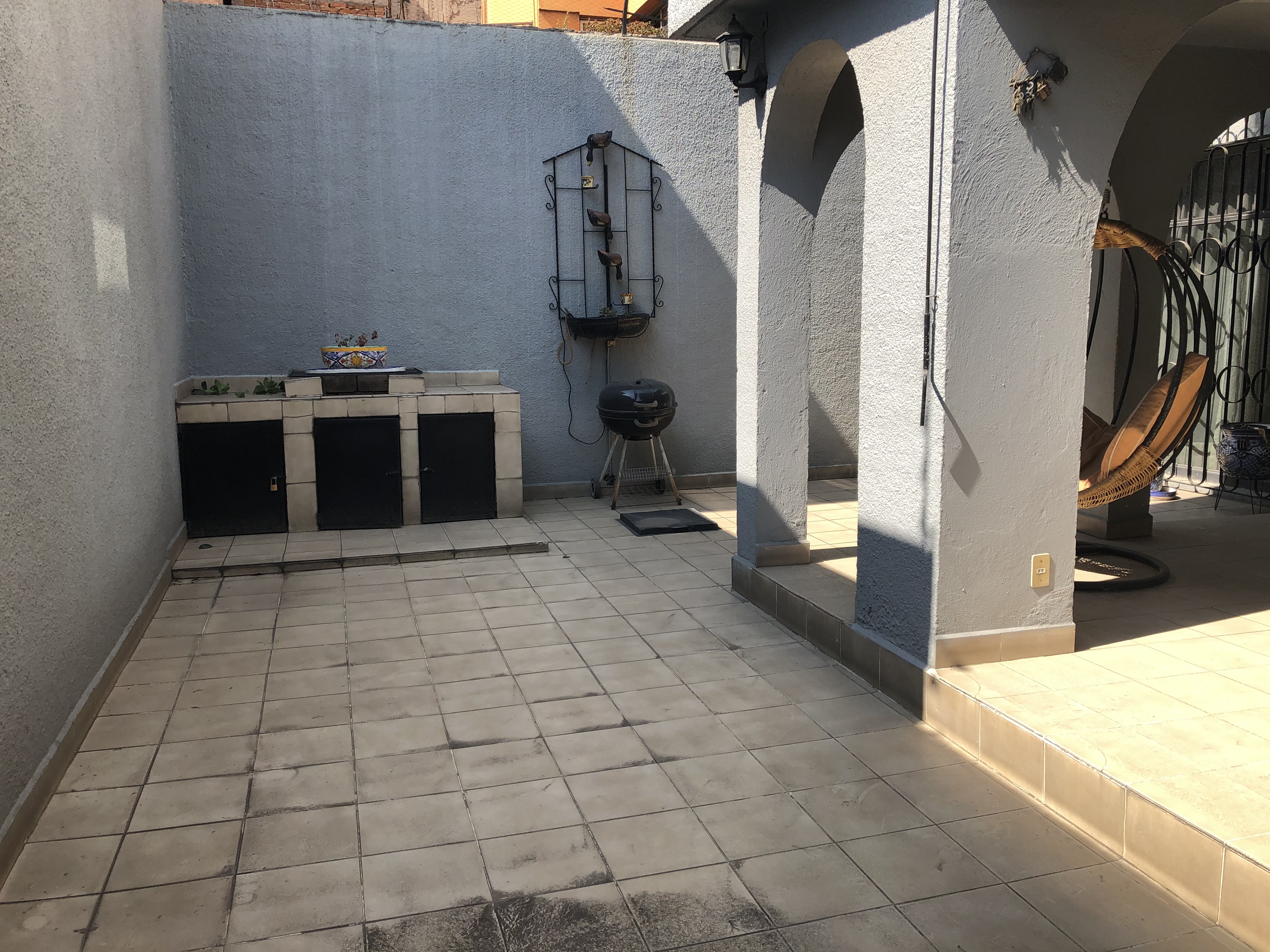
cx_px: 635
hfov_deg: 63.4
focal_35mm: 28
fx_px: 1027
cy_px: 476
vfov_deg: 49.7
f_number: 1.8
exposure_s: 1/684
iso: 20
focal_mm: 3.99
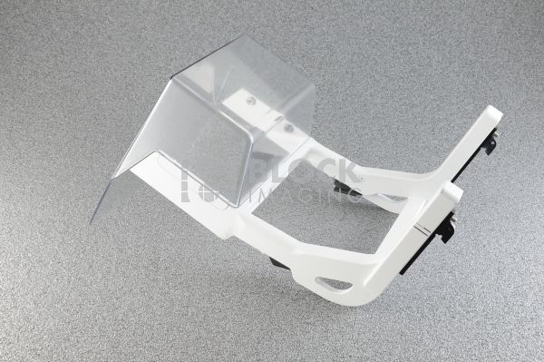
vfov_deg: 26.9
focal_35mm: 50
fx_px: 755
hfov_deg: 39.6
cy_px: 181
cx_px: 272
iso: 1600
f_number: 11
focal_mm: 50
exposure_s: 1/125
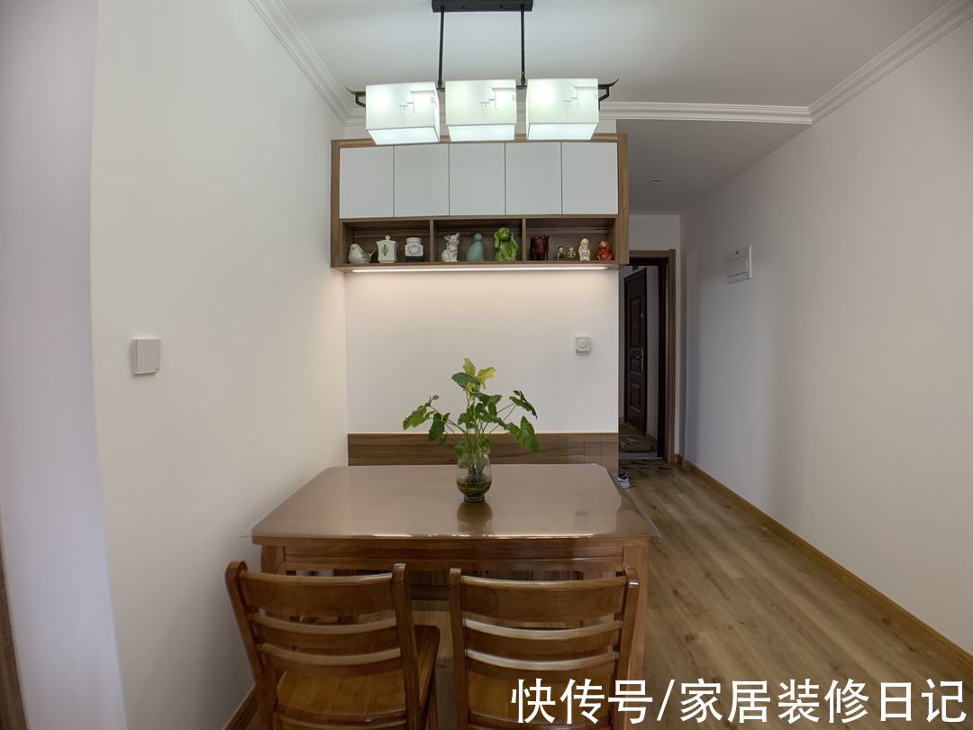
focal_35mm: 26
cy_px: 365
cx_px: 486
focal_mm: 4.25
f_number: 1.8
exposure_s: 1/91
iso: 100
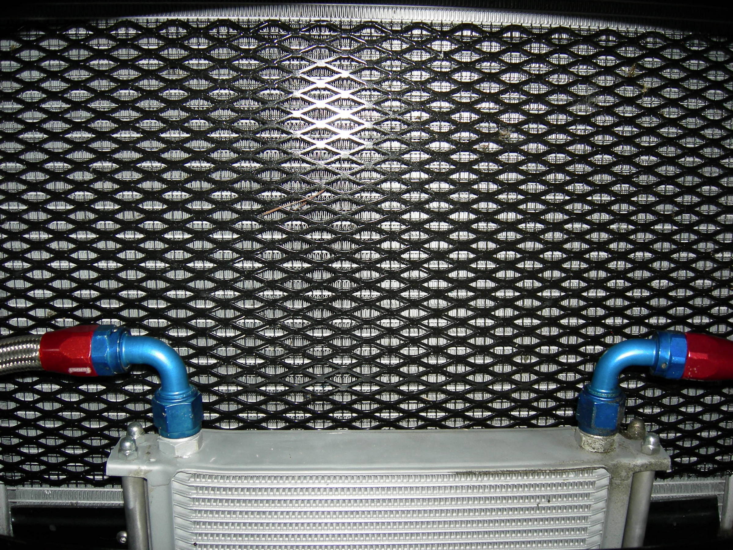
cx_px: 366
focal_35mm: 36
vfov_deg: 39.7
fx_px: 762
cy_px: 275
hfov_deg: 51.4
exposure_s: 1/60.1
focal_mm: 7.5
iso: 64
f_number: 2.7
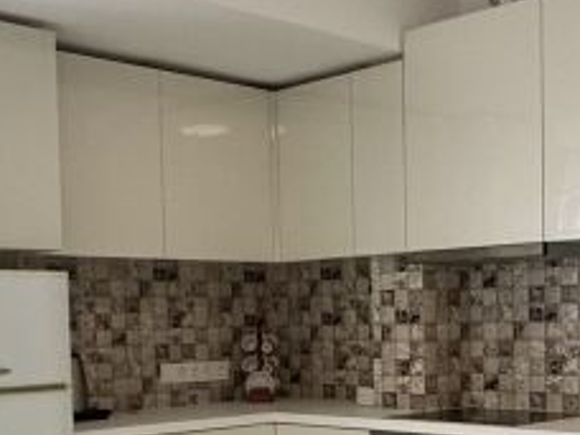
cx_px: 341
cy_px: 389
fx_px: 1056
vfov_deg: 22.7
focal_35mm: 63
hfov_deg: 30.7
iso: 100
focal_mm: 2.22
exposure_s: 1/99
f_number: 2.2
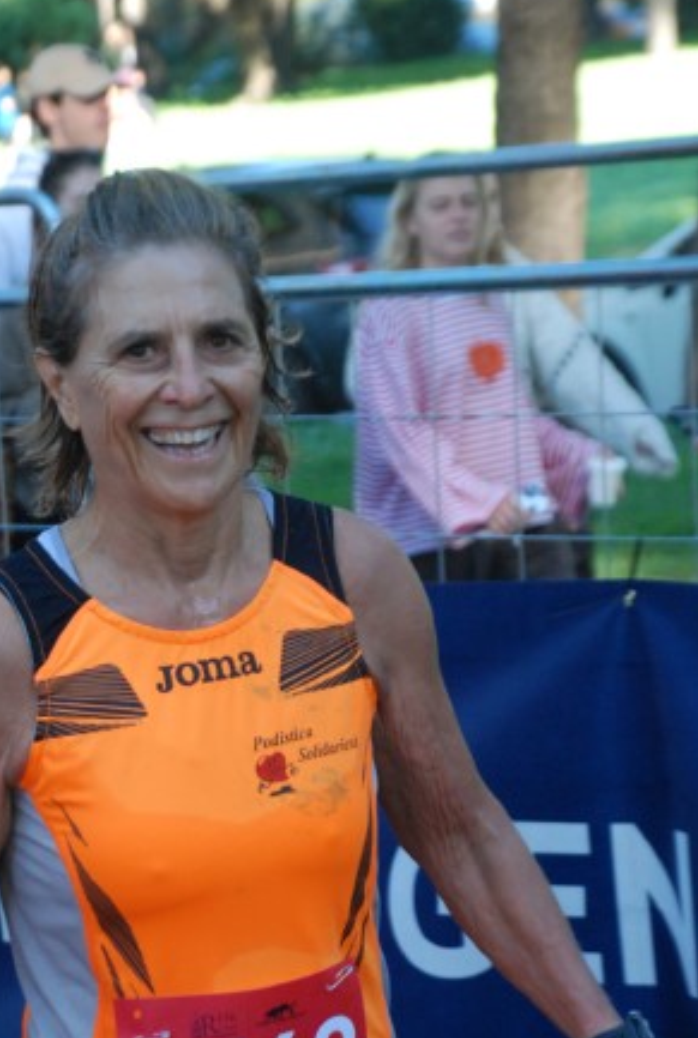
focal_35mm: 208
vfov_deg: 9.9
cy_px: 683
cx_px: 313
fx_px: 6015
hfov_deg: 6.6
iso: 1000
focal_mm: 100
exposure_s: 1/200
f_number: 5.6
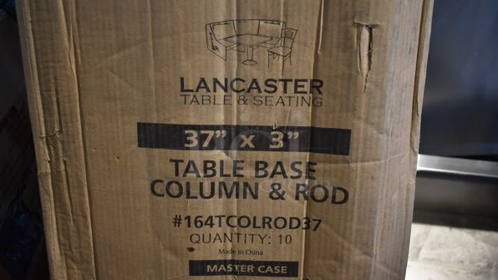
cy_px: 151
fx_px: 383
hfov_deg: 66.1
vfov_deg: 40.1
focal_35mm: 29
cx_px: 245
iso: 560
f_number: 3.5
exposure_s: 1/30
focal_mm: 18
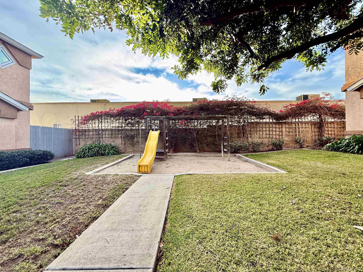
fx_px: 147
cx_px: 182
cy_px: 136
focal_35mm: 14
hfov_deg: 102.1
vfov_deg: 85.7
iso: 64
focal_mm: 2.22
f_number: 2.2
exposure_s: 1/197
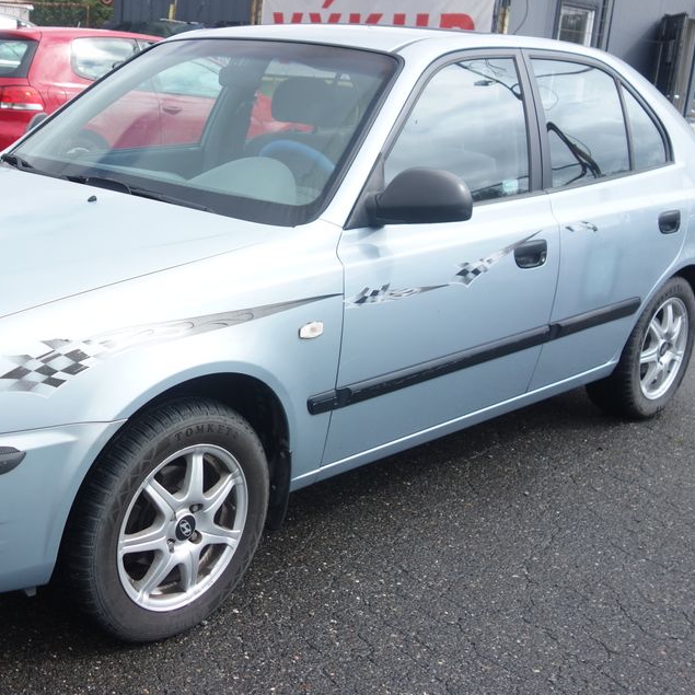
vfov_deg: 37.5
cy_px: 310
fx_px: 1022
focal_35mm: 45
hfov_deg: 36.5
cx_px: 158
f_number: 2.2
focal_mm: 10.4
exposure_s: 1/2000
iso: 125
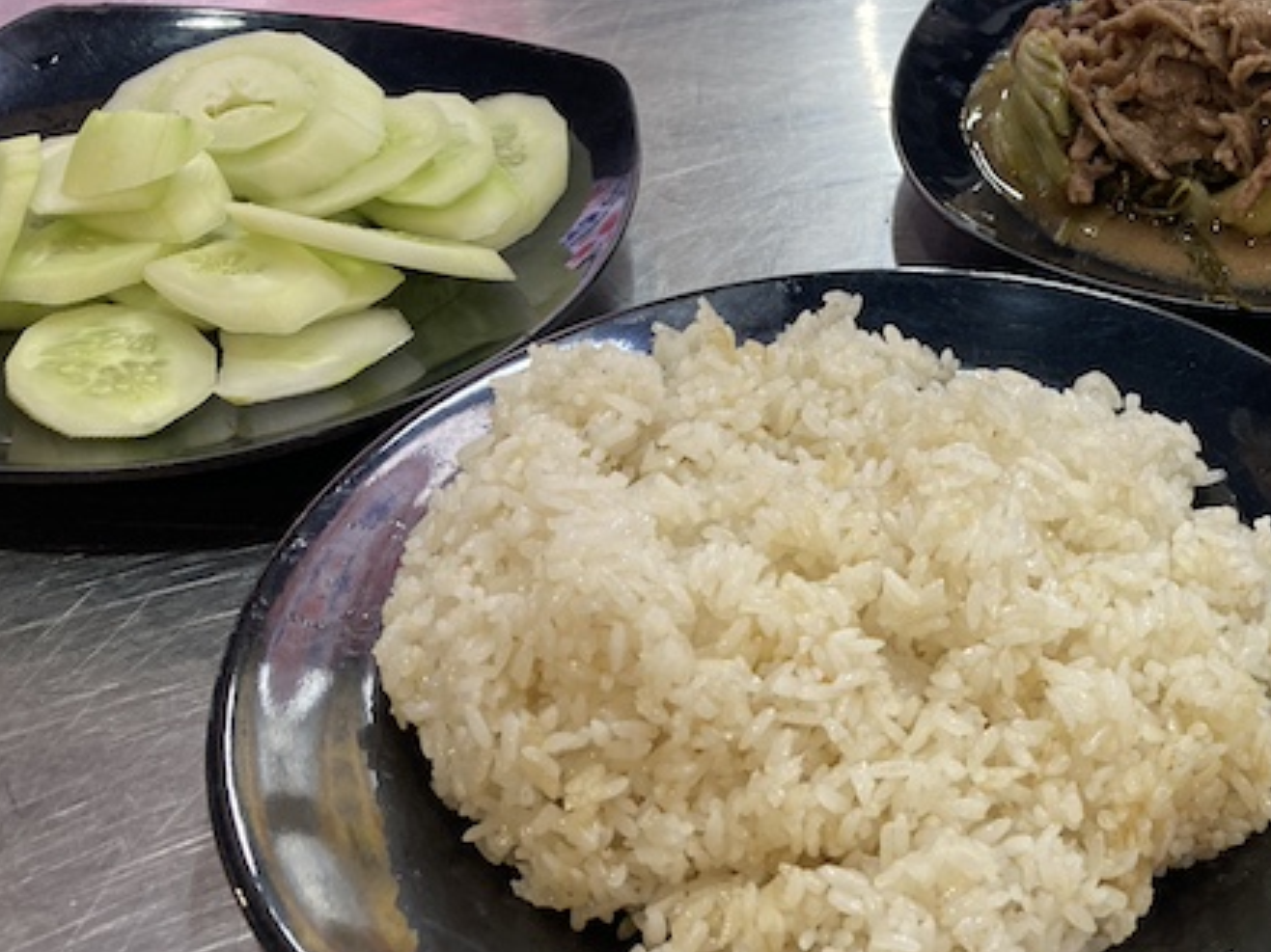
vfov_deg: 28.5
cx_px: 1129
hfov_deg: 35.4
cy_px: 385
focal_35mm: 51
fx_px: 1872
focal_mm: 3.99
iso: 80
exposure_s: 1/76
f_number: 1.8
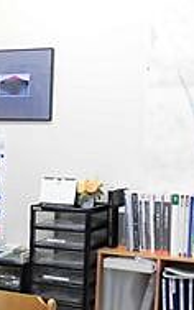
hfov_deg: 13.2
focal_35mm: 86
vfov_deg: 24.0
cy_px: 207
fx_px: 728
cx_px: -191
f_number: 3.1
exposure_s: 1/40
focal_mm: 4.3
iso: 320
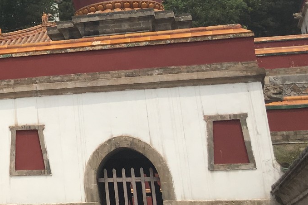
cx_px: -125
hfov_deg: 20.0
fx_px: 779
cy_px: -37
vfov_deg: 14.6
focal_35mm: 91
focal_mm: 4.15
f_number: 2.2
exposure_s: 1/1923
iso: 25
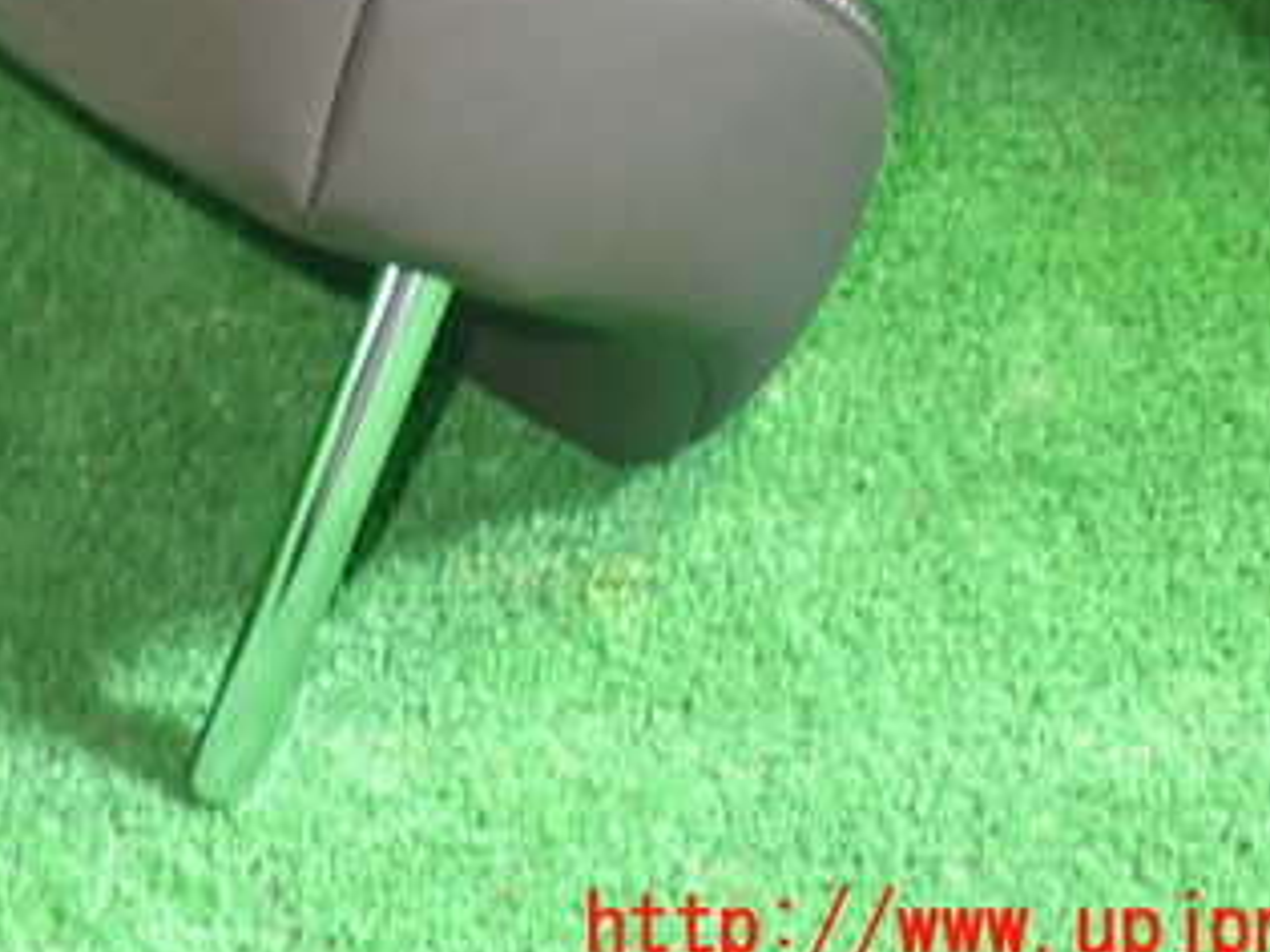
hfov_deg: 31.0
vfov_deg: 23.3
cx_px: 286
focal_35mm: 61
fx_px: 2237
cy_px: 73
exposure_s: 1/25
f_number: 2.4
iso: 800
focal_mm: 5.79
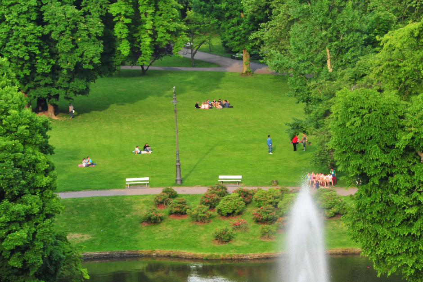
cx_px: 212
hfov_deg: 10.3
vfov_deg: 6.9
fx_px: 2350
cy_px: 141
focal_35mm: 200
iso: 2000
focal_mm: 200
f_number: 16
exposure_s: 1/160
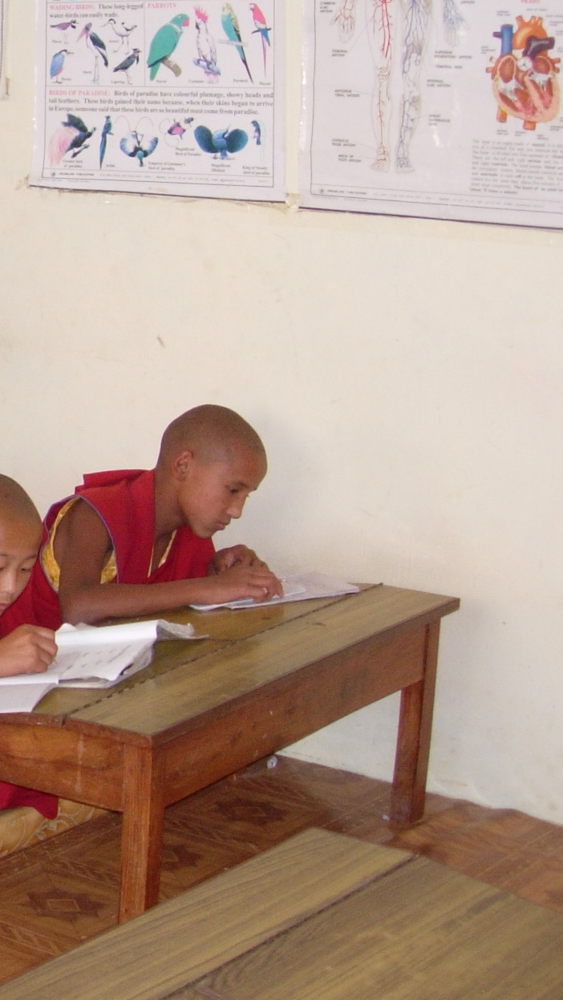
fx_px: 2282
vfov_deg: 24.7
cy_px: 398
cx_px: -376
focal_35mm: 86
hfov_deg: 13.0
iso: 102
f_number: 2.8
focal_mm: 7.8
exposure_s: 1/41.4
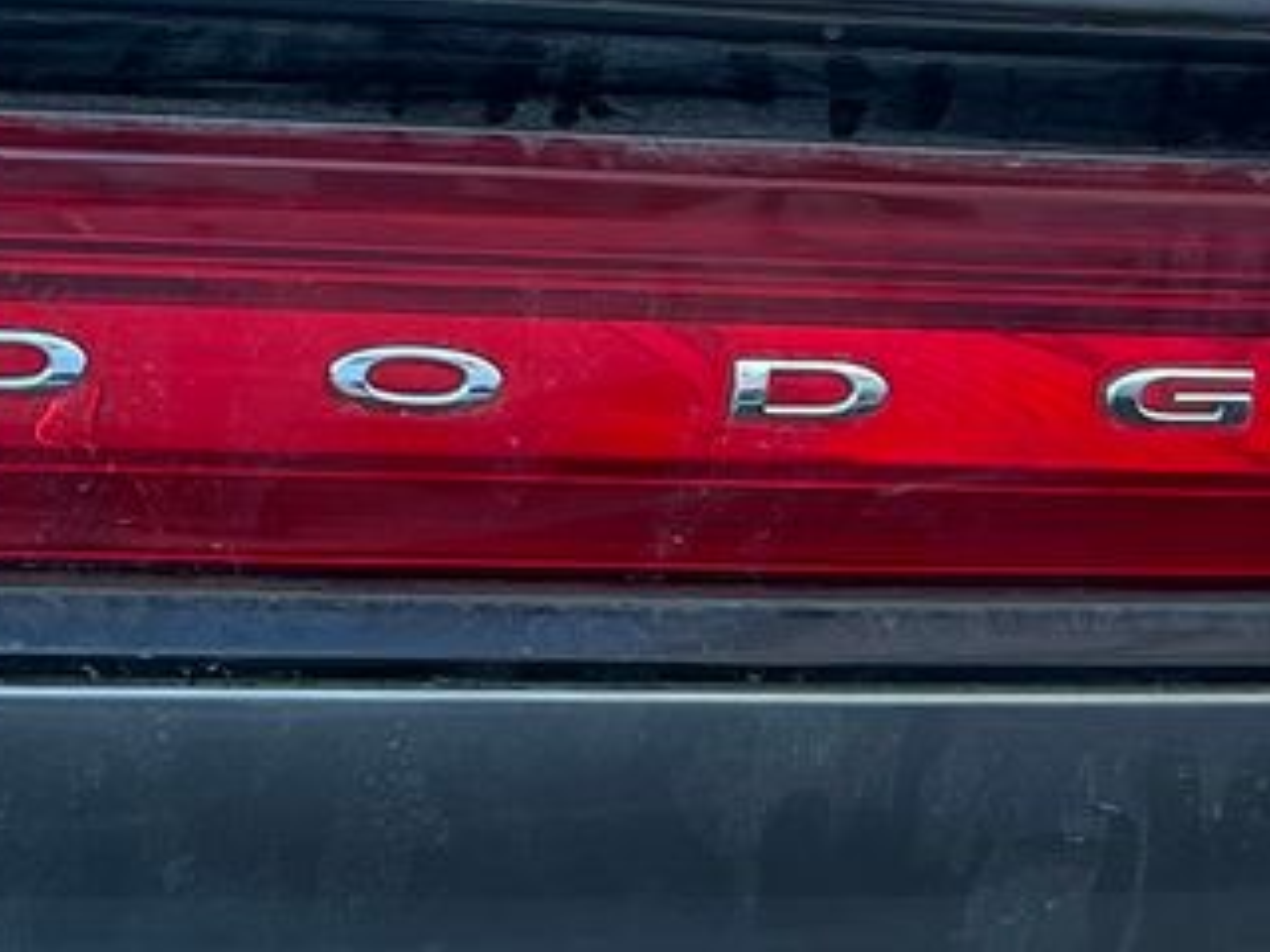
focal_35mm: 130
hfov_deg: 15.0
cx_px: 131
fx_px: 4769
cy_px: -694
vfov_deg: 10.8
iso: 50
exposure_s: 1/416
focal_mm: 5.7
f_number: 1.5
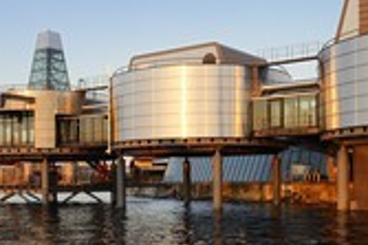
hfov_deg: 34.5
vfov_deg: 23.1
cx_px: 165
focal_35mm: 58
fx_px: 592
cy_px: 179
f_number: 9
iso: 400
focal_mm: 23
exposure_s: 1/125
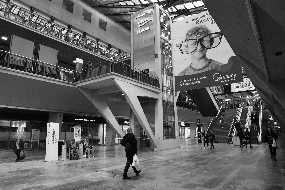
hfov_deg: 73.7
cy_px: 95
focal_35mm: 24
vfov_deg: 53.2
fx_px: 190
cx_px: 142
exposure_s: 1/80
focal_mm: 24
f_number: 10
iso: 5600
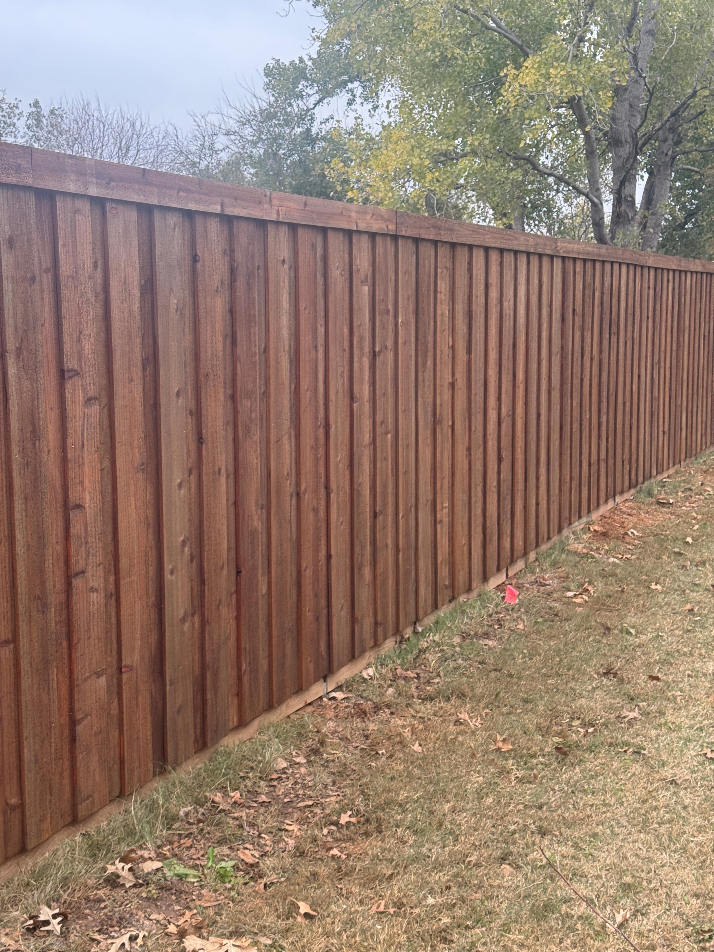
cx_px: 357
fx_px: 1320
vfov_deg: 39.7
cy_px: 476
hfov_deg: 30.3
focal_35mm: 48
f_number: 1.78
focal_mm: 6.76
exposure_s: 1/114
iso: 100
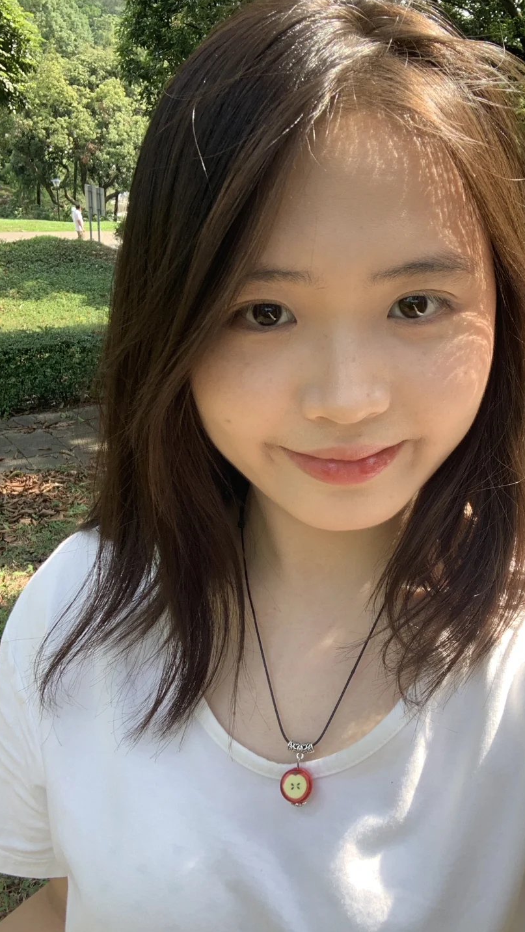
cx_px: 333
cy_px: 465
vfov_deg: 56.6
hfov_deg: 33.5
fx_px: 866
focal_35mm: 35
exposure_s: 1/121
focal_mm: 2.87
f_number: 2.2
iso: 25
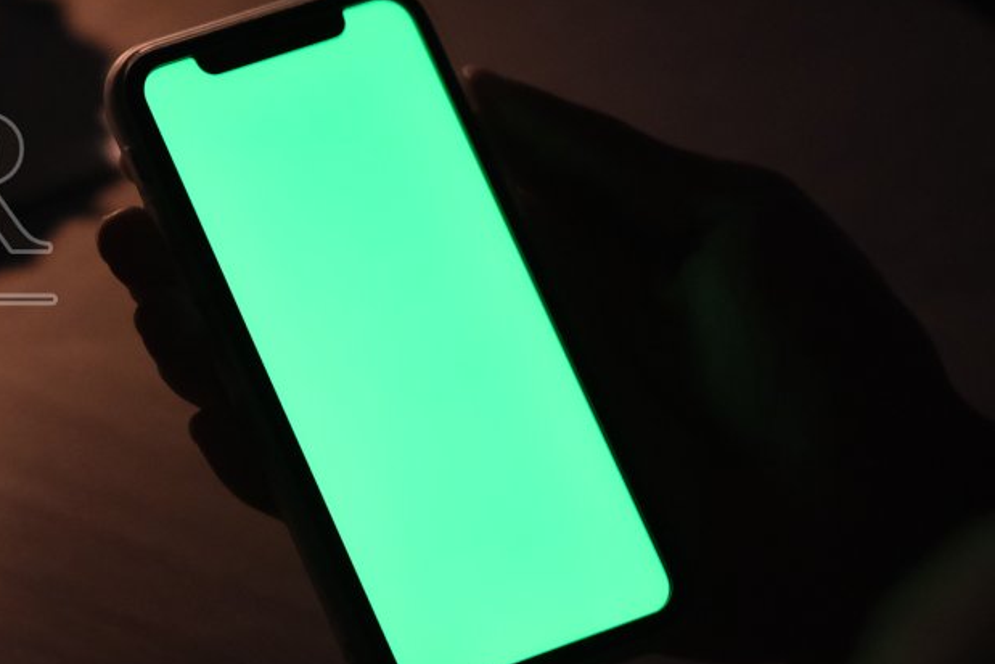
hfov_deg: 9.4
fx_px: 5999
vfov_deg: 6.3
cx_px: -214
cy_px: 221
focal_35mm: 217
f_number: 2
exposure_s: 1/52
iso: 3200
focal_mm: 56
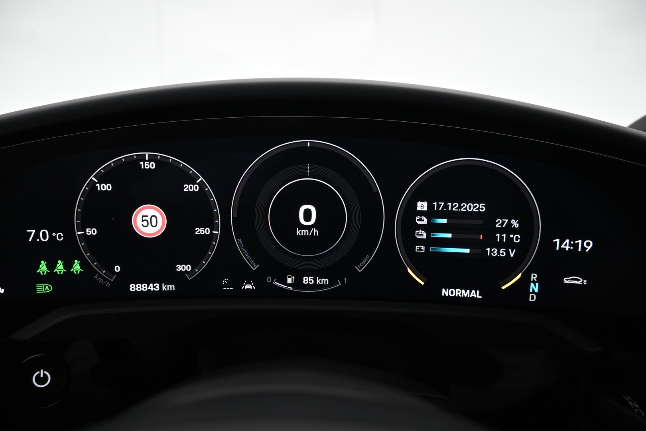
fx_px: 431
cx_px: 323
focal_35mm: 24
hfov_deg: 73.7
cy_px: 216
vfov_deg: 53.1
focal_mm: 16
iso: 640
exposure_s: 1/25
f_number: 3.5
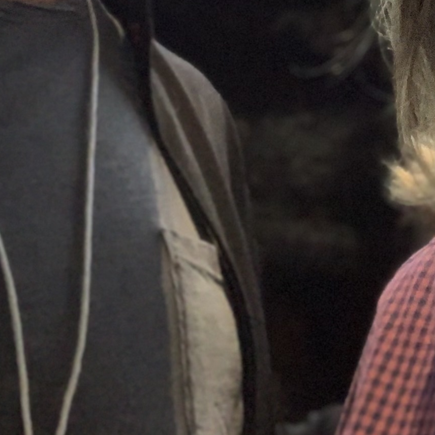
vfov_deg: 16.1
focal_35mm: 102
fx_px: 1450
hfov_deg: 17.1
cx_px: 205
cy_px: -139
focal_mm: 2.87
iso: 160
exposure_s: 1/60
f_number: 2.2
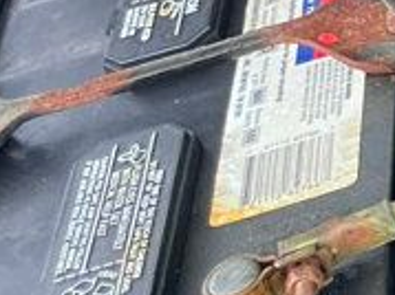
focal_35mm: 149
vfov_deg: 9.5
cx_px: 949
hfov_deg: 11.1
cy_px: -229
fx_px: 1699
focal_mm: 5.1
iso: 250
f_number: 1.6
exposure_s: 1/60
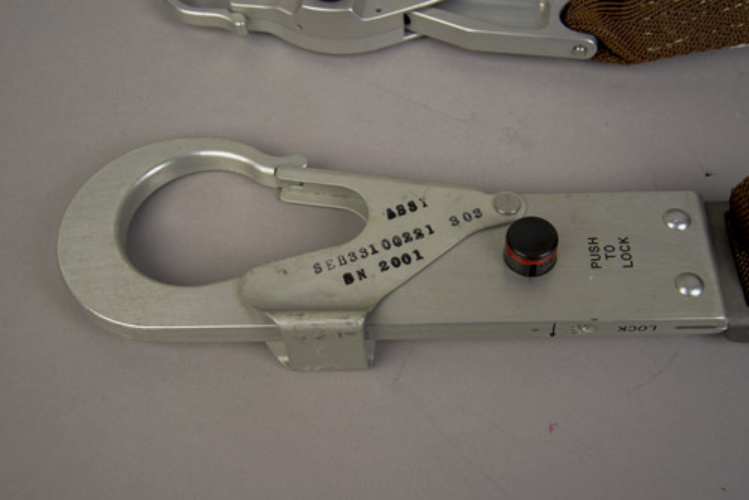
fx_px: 1041
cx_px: 374
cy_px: 250
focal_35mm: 50
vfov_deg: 27.0
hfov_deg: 39.6
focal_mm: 50
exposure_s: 1/125
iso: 100
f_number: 18
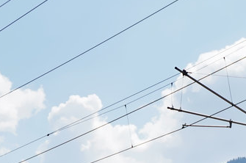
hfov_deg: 12.3
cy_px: 242
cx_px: 108
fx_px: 1138
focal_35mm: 167
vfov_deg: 8.0
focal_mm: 31
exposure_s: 1/2000
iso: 200
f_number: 5
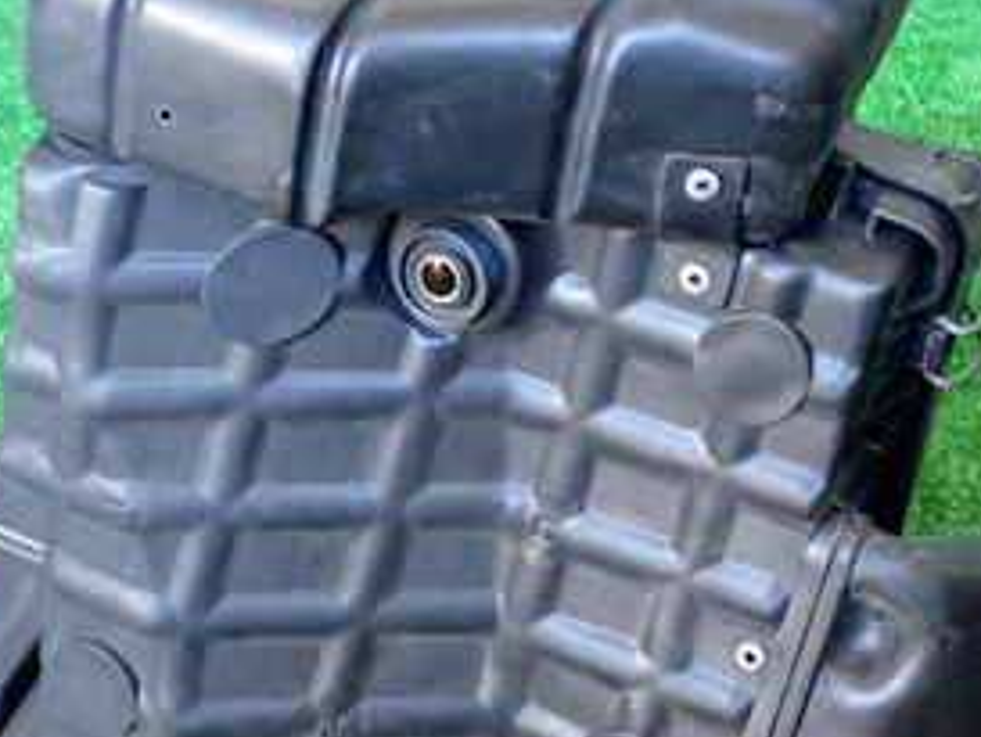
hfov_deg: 29.4
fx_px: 1871
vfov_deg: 22.2
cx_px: 449
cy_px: 280
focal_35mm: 66
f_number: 2.3
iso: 250
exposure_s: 1/30
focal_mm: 5.4
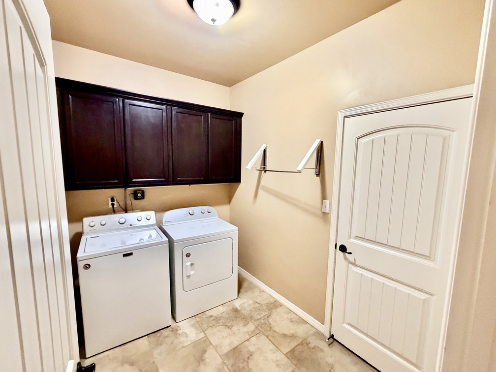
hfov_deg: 98.2
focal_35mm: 15
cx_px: 253
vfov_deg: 81.7
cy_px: 188
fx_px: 215
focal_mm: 2.22
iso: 800
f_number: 2.2
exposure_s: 1/60
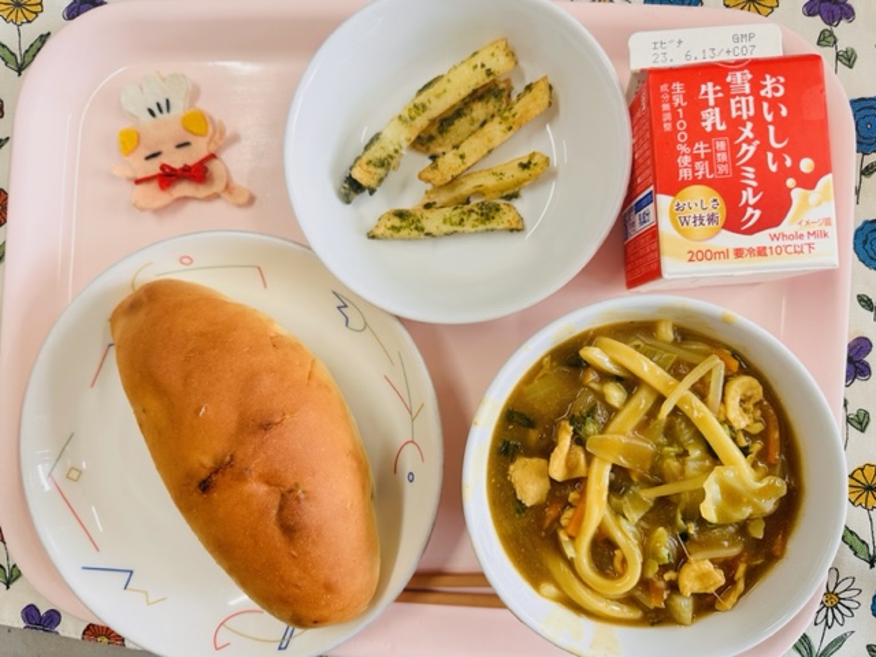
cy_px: 328
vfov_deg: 56.8
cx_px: 438
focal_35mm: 24
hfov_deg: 71.6
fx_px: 607
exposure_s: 1/121
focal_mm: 6.86
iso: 80
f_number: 1.78
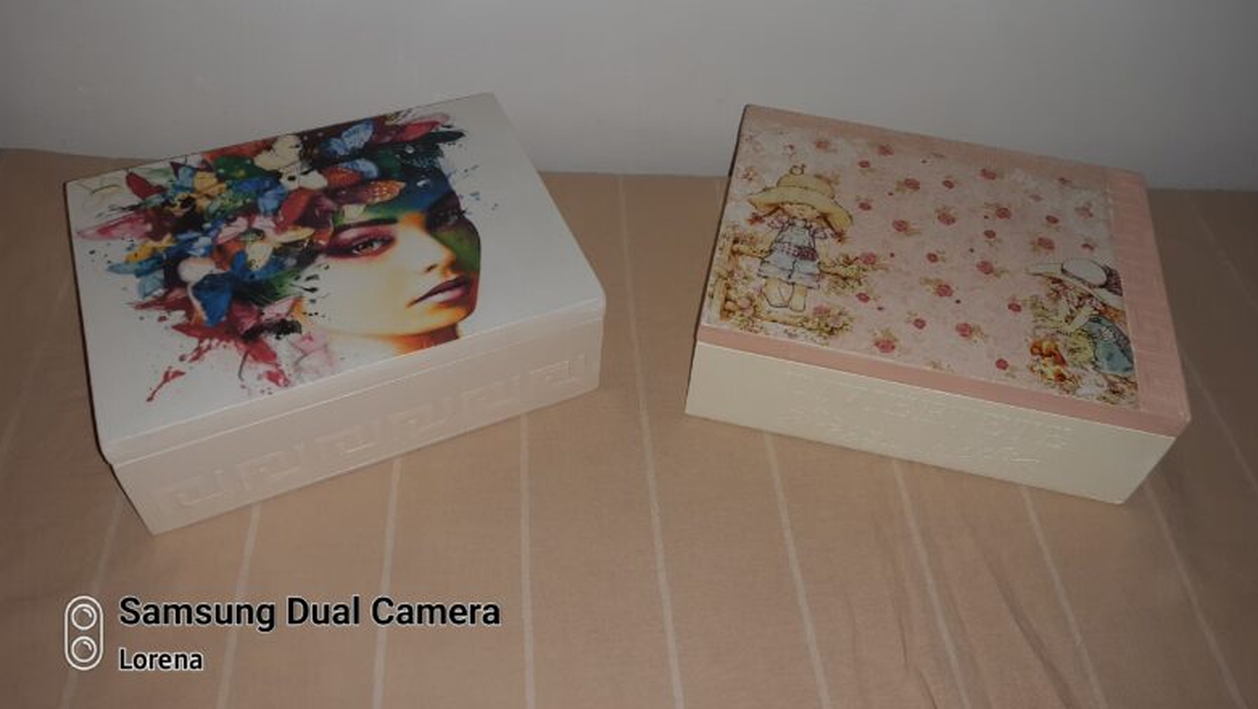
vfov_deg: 39.9
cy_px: 264
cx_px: 636
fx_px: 968
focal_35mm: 29
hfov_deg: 66.0
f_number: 1.7
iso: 50
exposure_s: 1/50
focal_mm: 3.92
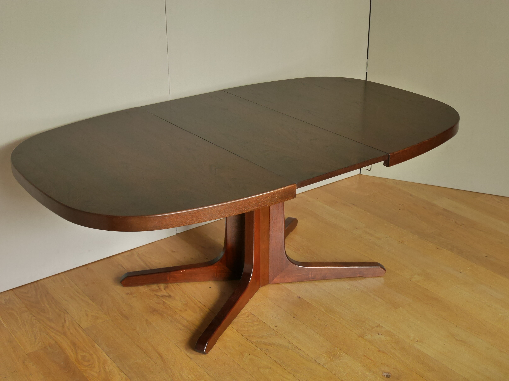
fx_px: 706
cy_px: 190
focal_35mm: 48
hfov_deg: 39.7
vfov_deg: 30.3
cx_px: 254
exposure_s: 1/60
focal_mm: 24
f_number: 5
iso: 1000
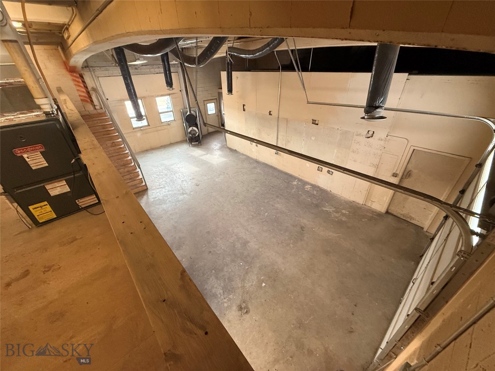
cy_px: 186
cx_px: 248
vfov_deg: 85.7
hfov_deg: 102.1
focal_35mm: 14
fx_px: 200
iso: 400
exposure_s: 1/120
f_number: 2.2
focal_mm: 2.22
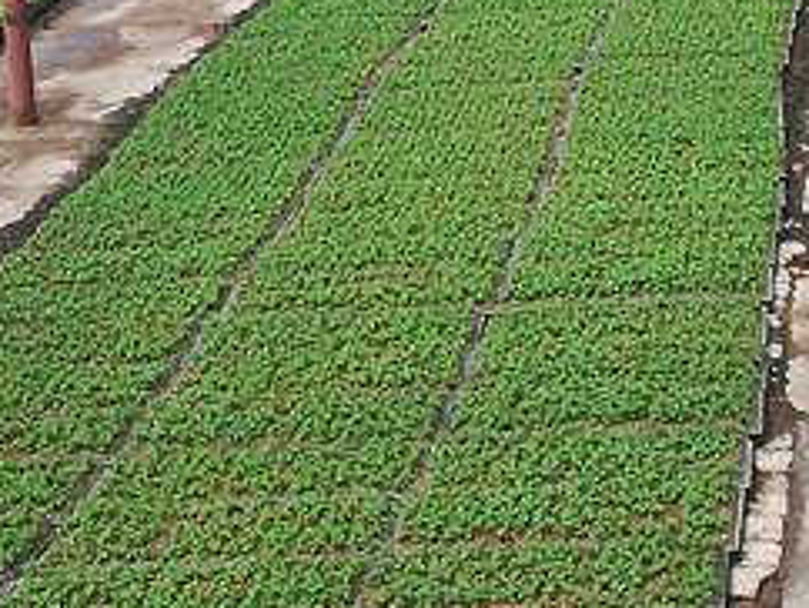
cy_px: 37
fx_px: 3416
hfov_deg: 13.4
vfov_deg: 10.1
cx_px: 725
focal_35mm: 146
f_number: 2.2
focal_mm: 3.83
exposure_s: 1/129
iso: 50
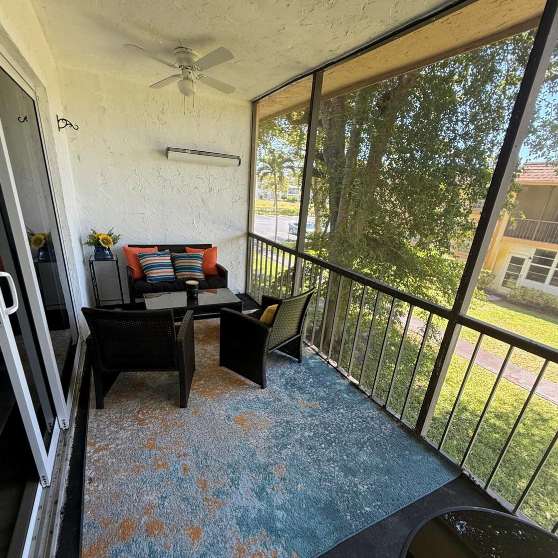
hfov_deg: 84.0
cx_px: 280
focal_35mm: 17
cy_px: 314
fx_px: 310
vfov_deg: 83.6
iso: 100
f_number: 2.2
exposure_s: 1/99
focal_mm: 2.22
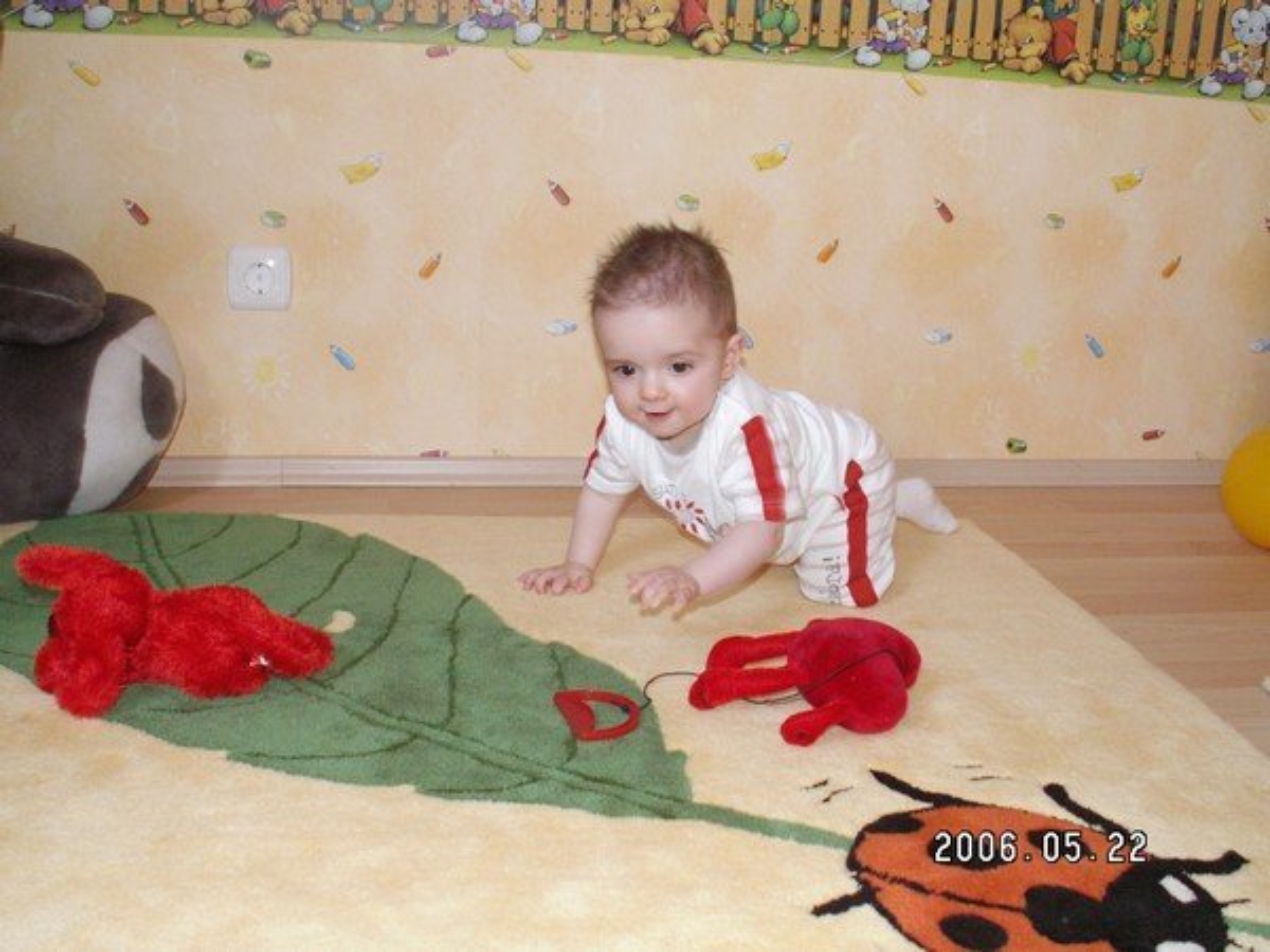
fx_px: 1284
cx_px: 635
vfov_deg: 40.7
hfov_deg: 52.6
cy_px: 476
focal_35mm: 35
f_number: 2.8
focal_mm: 5.86
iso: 160
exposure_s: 1/40
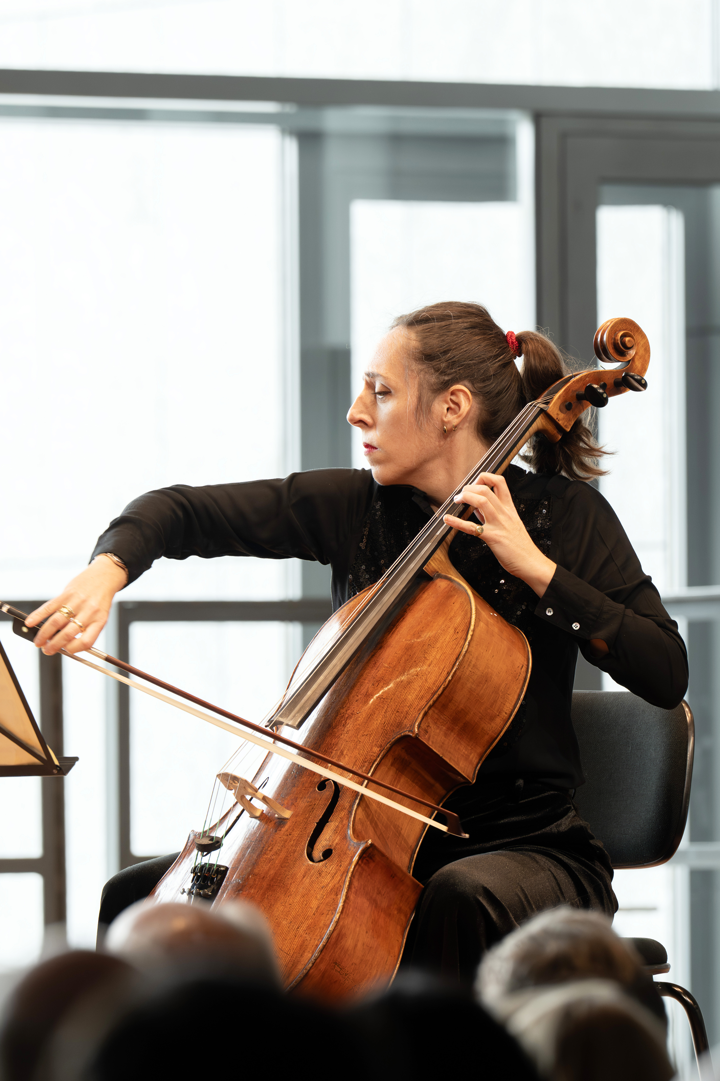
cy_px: 540
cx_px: 360
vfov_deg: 10.3
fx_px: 6000
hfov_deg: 6.9
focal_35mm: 200
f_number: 4
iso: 1000
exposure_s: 1/200
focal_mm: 200
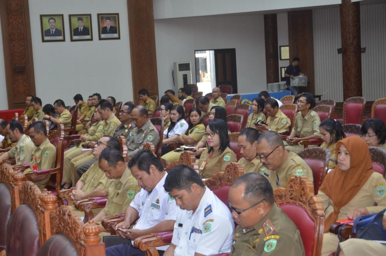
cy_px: 128
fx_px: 610
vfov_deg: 23.7
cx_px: 193
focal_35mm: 57
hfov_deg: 35.1
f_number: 5
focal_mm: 38
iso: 800
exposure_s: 1/60
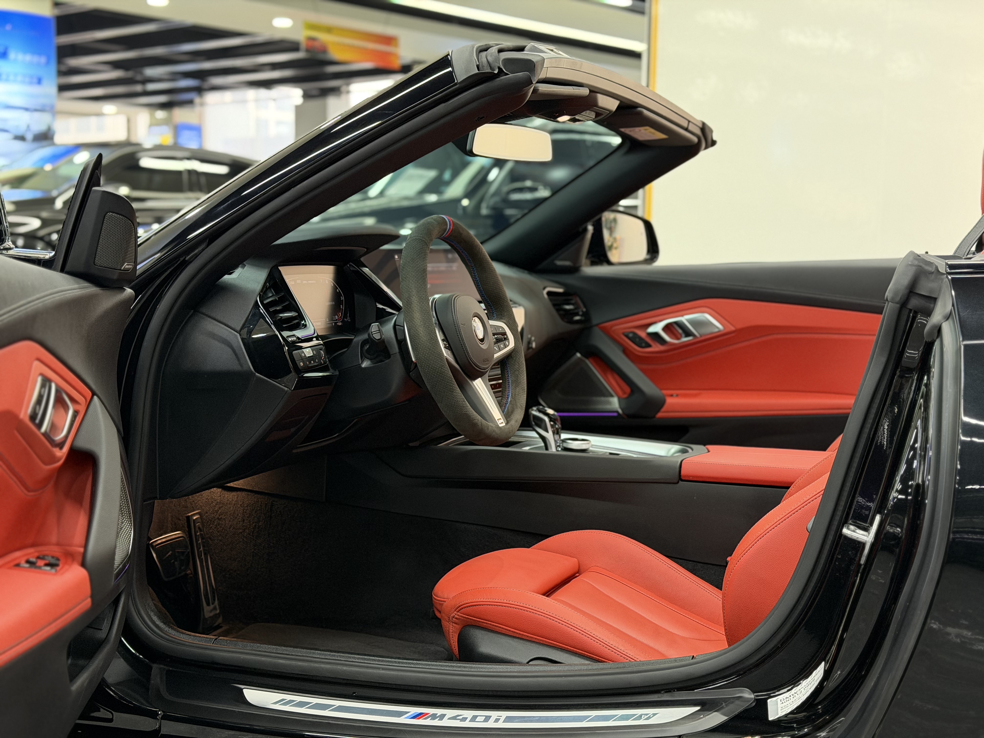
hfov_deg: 39.7
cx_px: 492
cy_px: 369
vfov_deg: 30.3
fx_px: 1364
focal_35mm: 48
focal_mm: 6.76
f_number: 1.78
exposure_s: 1/50
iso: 250
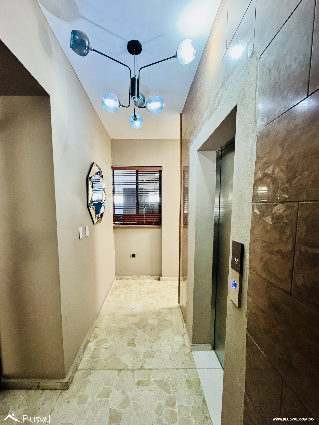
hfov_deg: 85.7
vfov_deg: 102.1
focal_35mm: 14
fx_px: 172
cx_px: 160
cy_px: 212
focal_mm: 2.22
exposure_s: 1/60
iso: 1000
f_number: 2.2
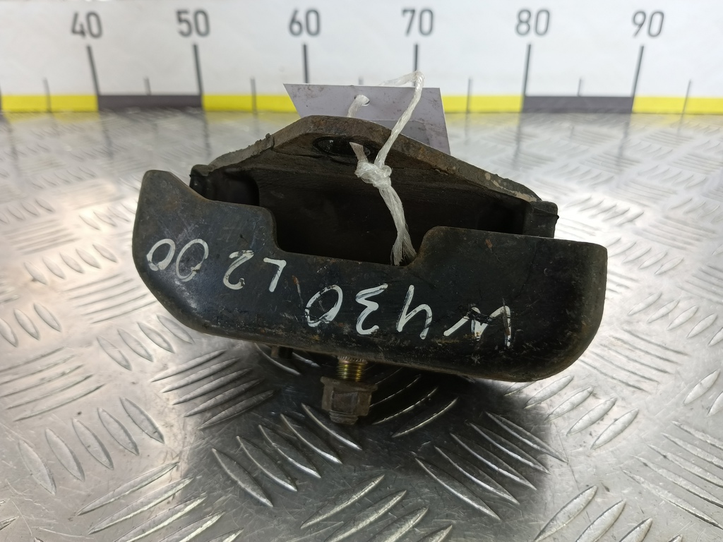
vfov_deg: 58.9
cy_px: 271
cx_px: 362
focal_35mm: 23
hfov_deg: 73.9
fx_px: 480
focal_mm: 4.11
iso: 136
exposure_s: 1/100
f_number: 1.6
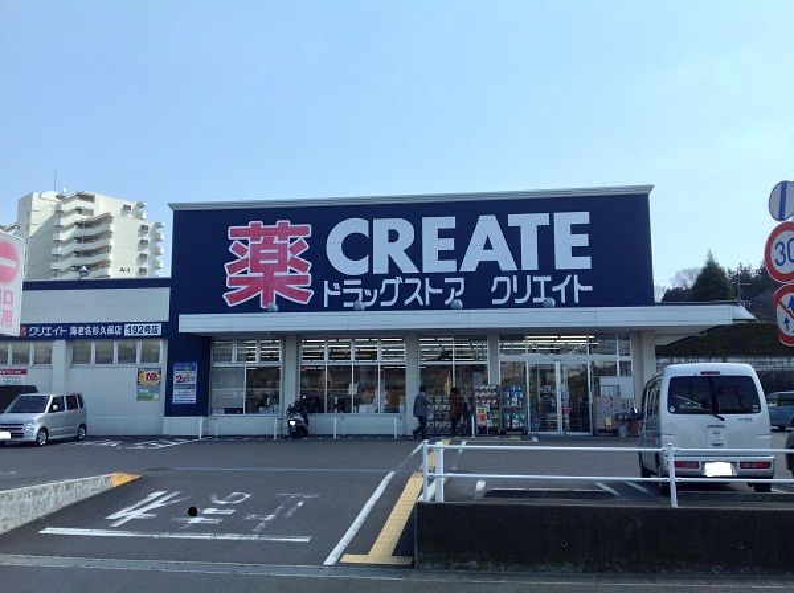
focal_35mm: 35
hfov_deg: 52.7
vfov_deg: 40.6
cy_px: 296
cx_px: 397
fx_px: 802
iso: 50
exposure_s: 1/1439
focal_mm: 4.28
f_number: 2.4
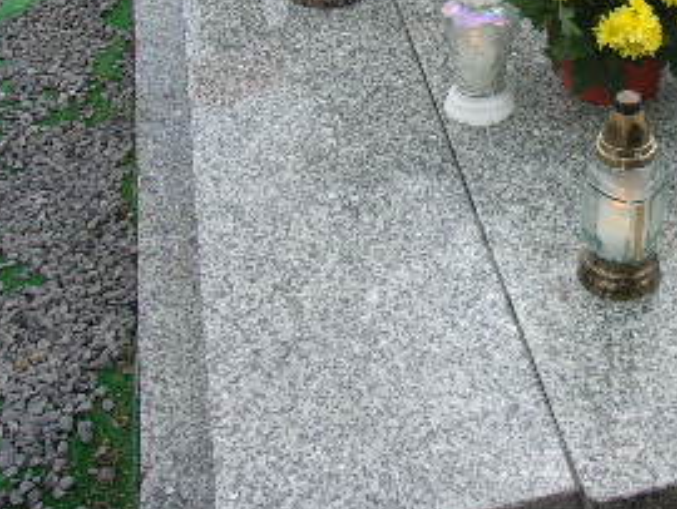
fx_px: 1253
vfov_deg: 22.4
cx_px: 604
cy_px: 40
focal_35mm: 64
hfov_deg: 29.1
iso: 80
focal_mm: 4.9
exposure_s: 1/250
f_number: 3
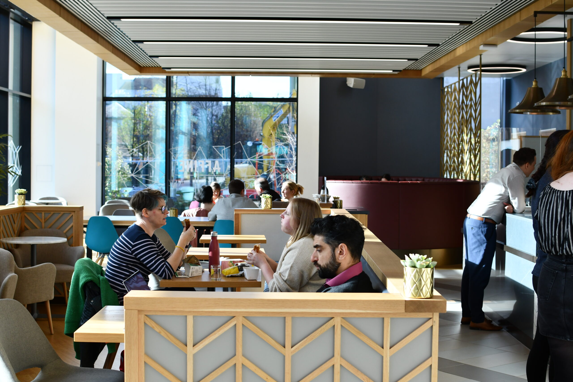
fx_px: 828
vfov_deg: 26.0
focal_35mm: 52
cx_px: 286
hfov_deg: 38.2
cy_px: 191
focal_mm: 35
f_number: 4.5
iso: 400
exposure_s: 1/250
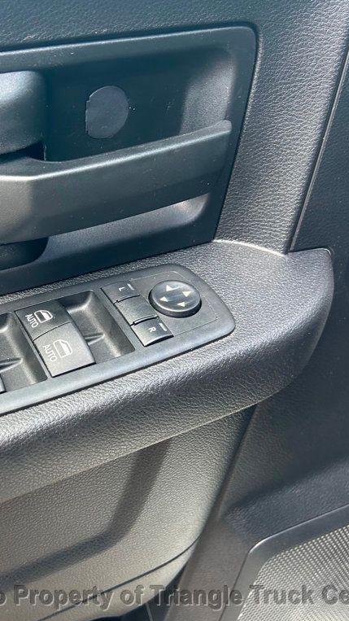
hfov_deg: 29.7
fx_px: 625
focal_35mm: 38
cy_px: 311
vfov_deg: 52.8
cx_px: 26
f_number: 1.5
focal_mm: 5.7
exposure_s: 1/171
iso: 64
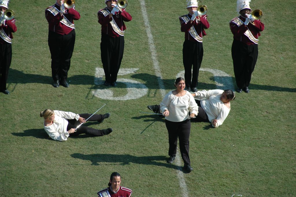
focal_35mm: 300
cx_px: 148
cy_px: 98
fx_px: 2464
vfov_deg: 4.6
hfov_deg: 6.9
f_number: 6.3
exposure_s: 1/640
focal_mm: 200
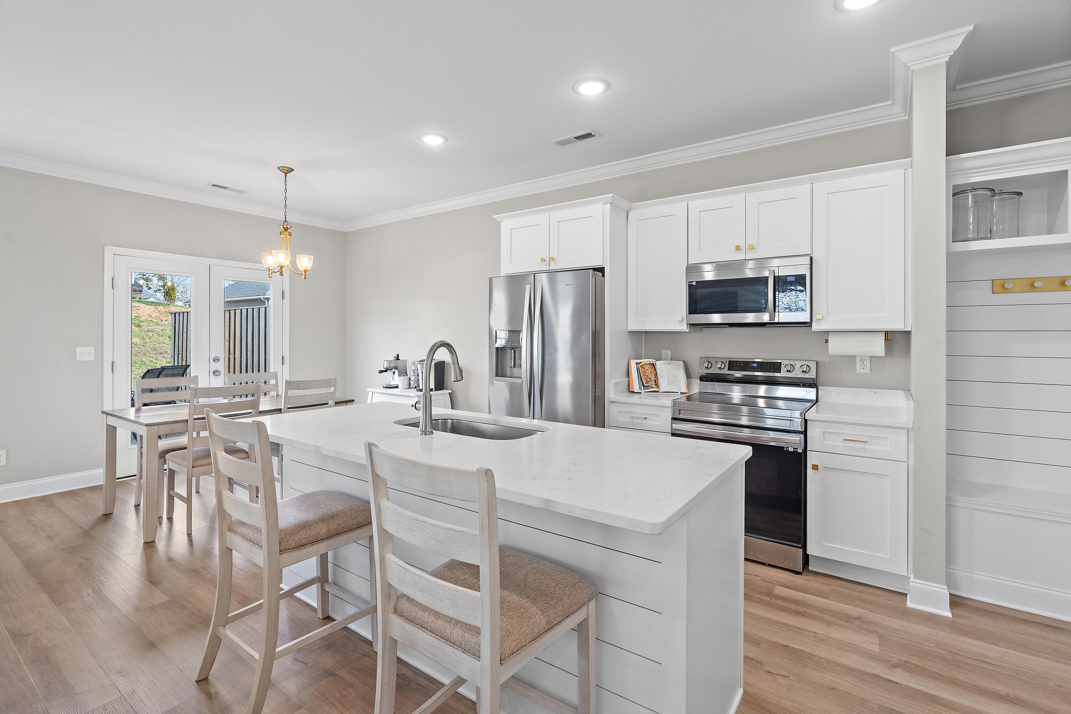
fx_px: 476
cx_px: 536
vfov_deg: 73.8
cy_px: 357
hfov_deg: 96.7
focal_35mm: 16
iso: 640
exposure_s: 1/13
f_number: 8
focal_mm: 16
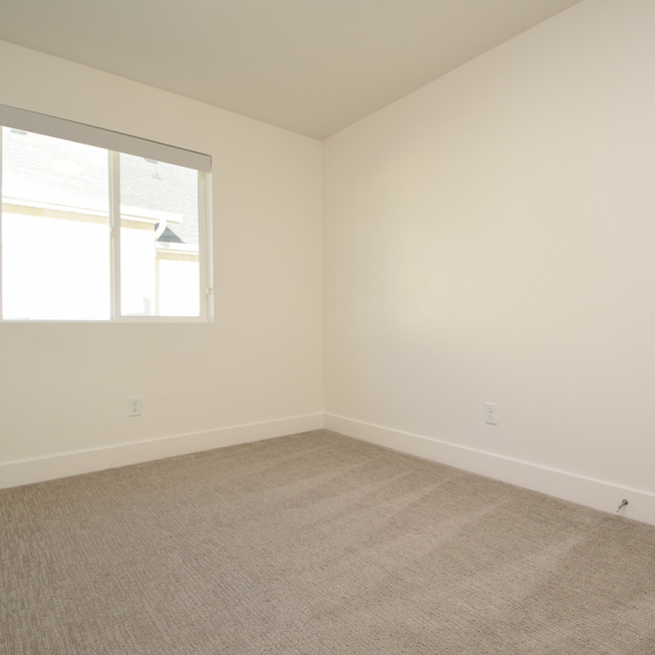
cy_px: 313
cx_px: 371
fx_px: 428
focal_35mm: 20
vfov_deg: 74.8
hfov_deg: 74.5
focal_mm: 10
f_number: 5.6
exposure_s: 1/125
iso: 360
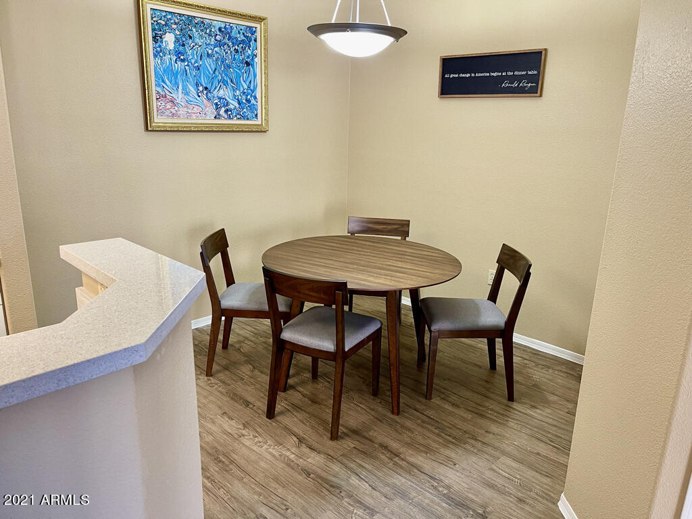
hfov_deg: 67.3
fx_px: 520
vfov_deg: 53.1
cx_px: 346
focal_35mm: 26
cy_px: 260
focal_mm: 5.1
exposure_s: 1/60
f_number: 1.6
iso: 160
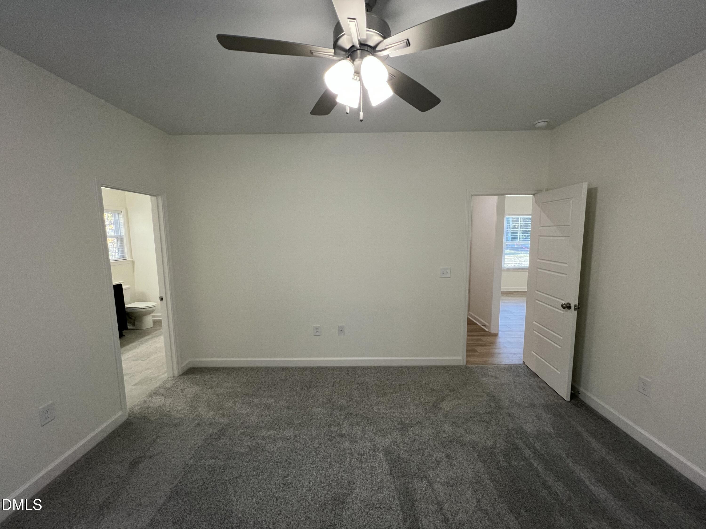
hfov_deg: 106.2
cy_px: 264
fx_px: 265
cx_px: 353
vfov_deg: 89.9
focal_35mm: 13
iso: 160
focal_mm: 1.57
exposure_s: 1/120
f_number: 1.8
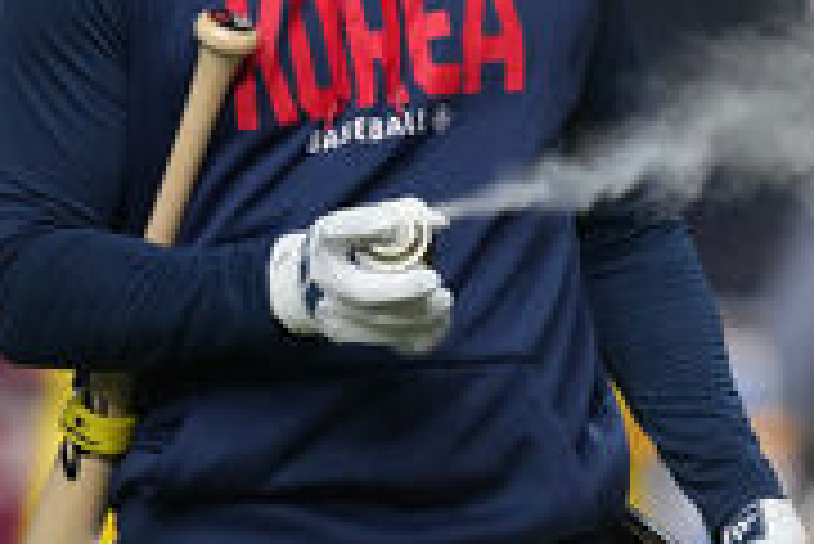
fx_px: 19958
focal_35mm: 882
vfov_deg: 1.6
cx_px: 702
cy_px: -25
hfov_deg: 2.3
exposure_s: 1/1250
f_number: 4
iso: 5000
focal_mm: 400
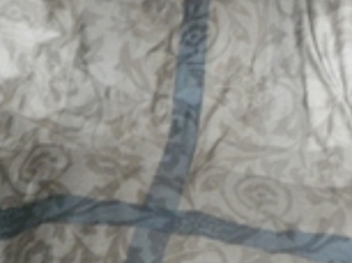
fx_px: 1106
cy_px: -48
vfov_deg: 13.2
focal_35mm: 109
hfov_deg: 17.0
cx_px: 460
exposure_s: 1/25
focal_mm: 4.65
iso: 250
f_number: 2.6
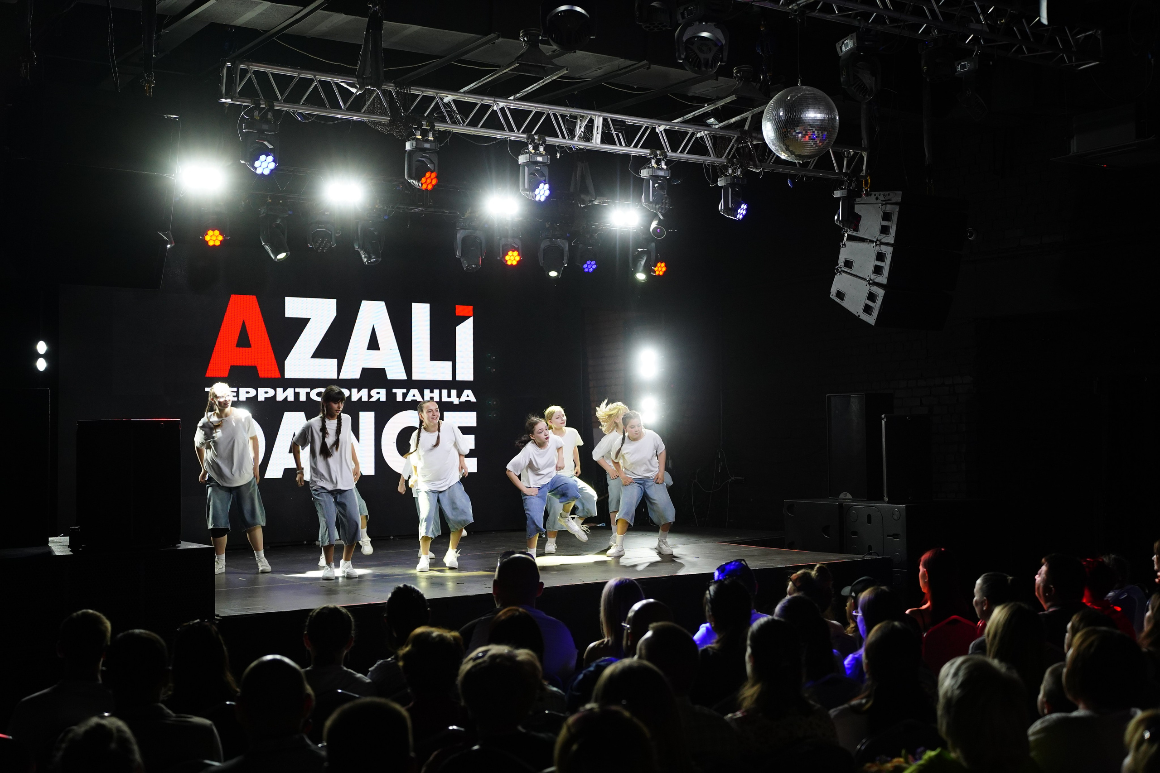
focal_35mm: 42
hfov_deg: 46.4
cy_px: 386
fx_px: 1353
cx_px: 580
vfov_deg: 31.9
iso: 2000
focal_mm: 42
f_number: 2.8
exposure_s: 1/250
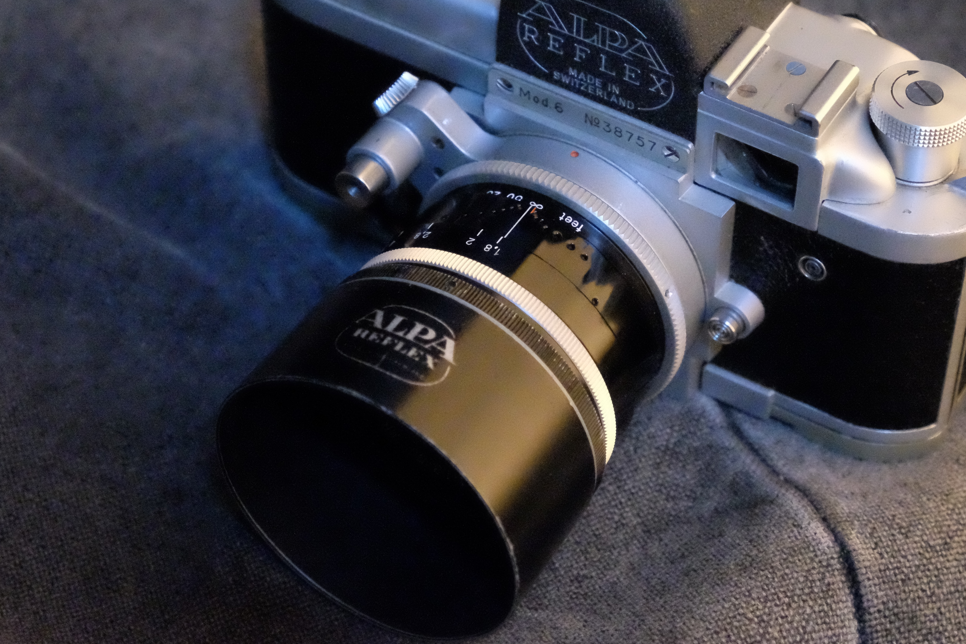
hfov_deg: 21.4
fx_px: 2549
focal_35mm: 95
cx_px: 584
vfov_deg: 14.4
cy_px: 240
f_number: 5.6
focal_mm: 46.3
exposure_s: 1/220
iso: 25600
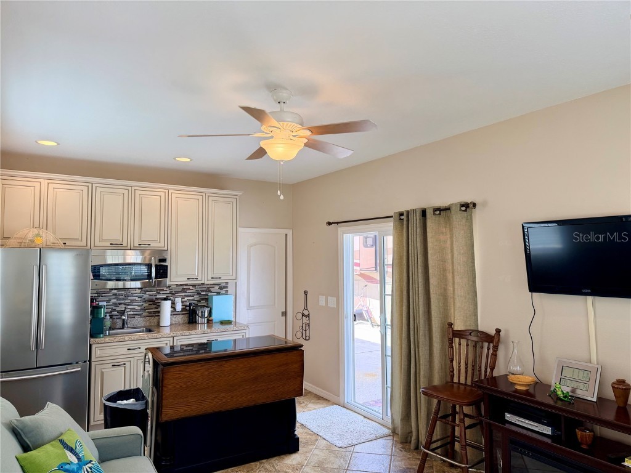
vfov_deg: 56.8
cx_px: 316
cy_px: 236
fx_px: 437
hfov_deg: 71.6
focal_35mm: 24
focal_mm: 6.76
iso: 80
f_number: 1.78
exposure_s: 1/176
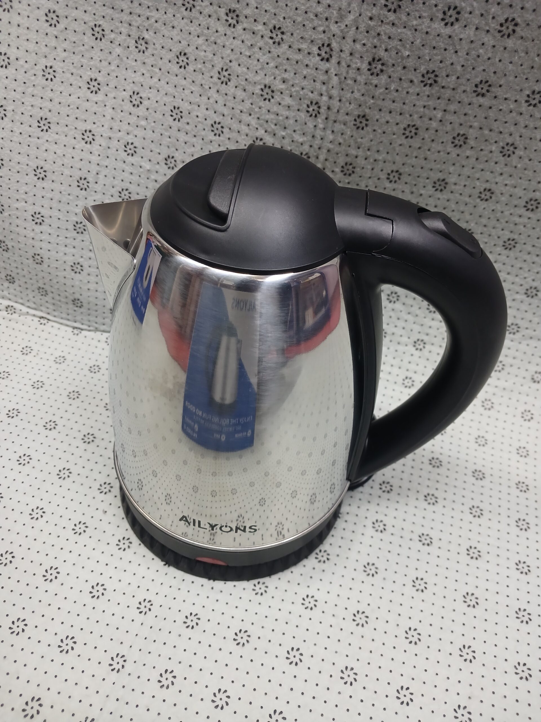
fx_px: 563
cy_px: 361
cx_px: 270
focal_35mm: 27
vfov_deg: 65.3
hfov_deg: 51.4
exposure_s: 1/33.3
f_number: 1.8
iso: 250
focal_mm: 4
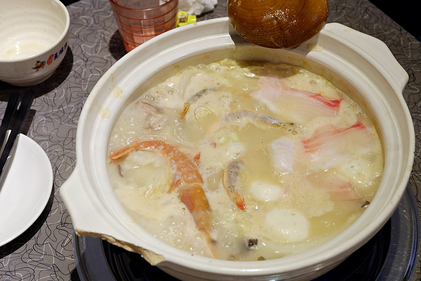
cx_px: 210
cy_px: 140
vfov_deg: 20.9
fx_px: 760
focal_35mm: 65
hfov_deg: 31.0
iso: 1600
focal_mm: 43.4
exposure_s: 1/20
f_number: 5.6
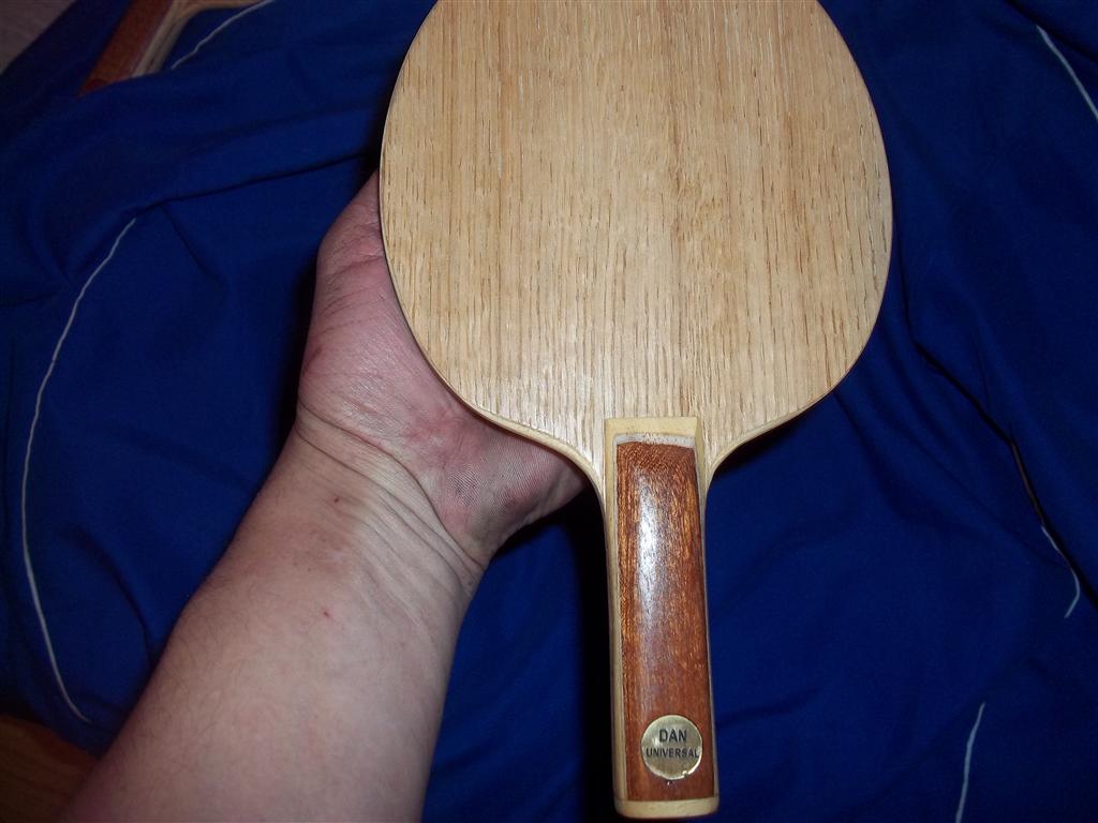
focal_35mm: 32
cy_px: 412
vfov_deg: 44.2
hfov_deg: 56.8
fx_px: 1015
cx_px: 549
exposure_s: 1/30
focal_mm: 5.7
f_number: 2.9
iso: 80
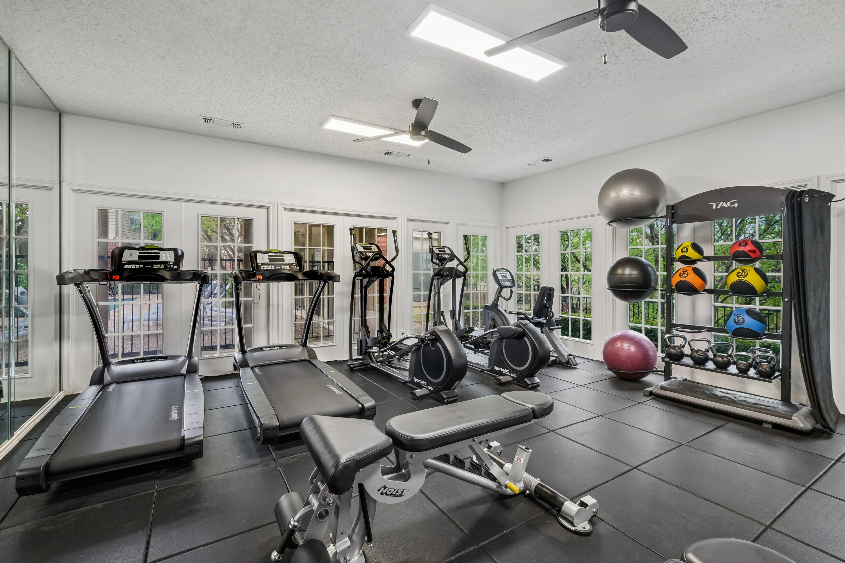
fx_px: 352
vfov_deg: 77.3
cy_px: 282
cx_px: 422
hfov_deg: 100.4
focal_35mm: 15
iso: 160
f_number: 8
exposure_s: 1/2
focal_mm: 10
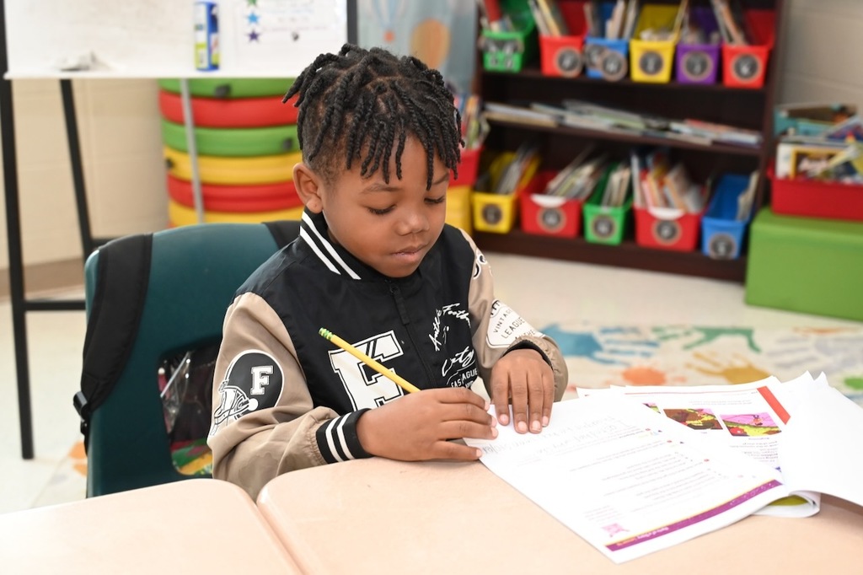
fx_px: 1198
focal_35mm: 50
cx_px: 432
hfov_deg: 39.6
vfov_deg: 27.0
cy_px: 288
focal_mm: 50
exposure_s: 1/160
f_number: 4
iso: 2000
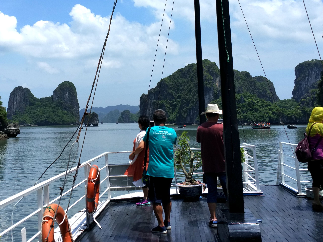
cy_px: 71
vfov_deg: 29.9
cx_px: 117
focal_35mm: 48
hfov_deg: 39.3
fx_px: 448
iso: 101
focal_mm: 4.12
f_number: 2
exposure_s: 1/2219
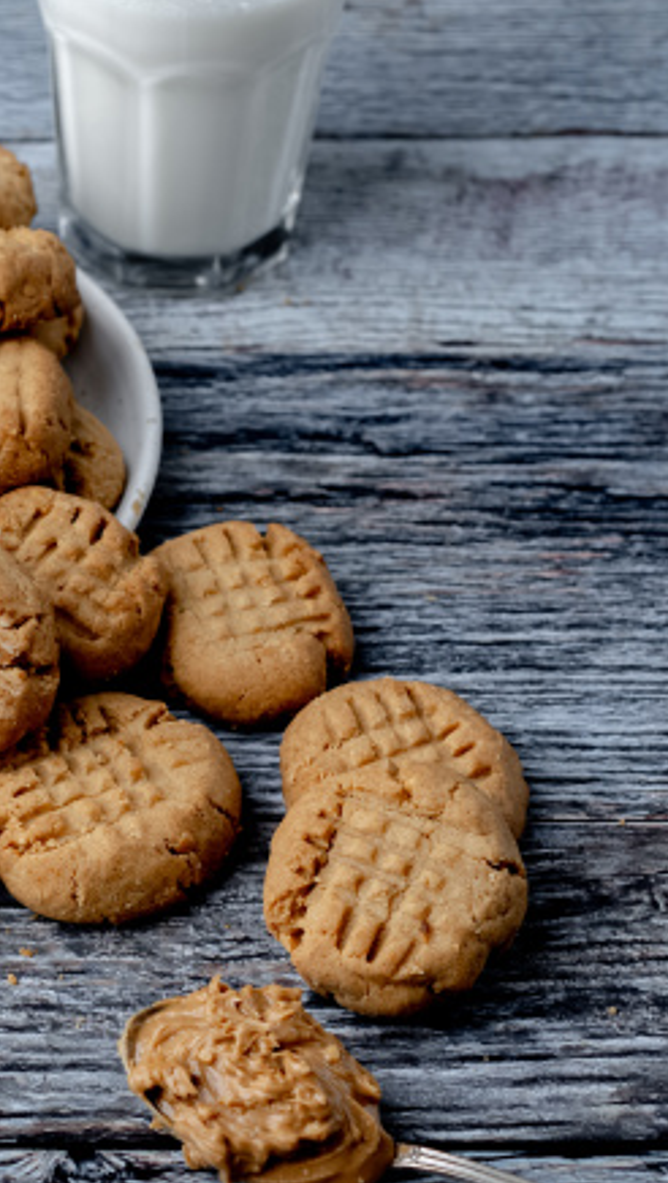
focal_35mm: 90
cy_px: 600
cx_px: -182
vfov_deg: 23.6
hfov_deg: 13.0
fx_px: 2827
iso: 64
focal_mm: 50
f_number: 5
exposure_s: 1/200
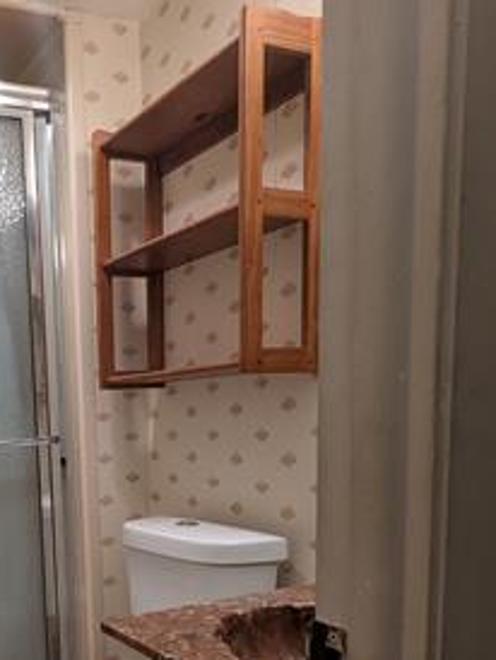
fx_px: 668
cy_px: 528
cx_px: 29
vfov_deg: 49.5
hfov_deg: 37.5
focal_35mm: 35
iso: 126
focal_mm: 2.35
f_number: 2.2
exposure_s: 1/60
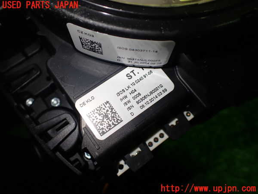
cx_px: 129
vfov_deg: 46.8
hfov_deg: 60.0
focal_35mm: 30
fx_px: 224
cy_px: 97
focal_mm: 5.4
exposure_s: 1/125
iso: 160
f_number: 2.3
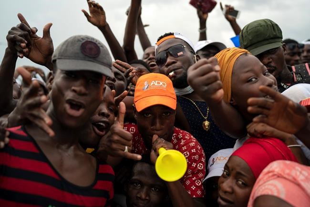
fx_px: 301
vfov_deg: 37.8
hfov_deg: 54.4
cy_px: 104
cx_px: 155
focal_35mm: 35
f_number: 2.2
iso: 200
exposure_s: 1/1600
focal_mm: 35
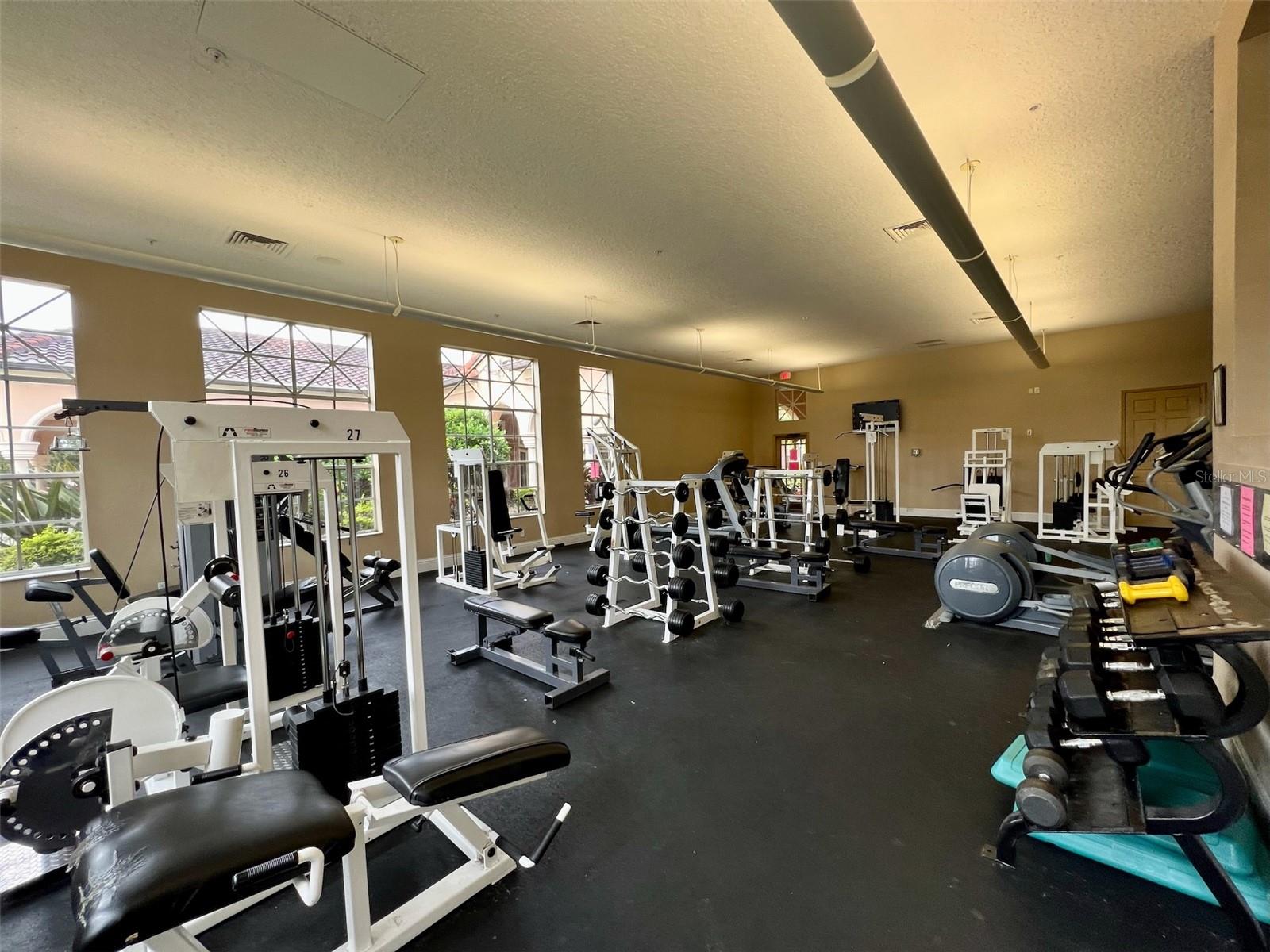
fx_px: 477
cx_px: 635
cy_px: 476
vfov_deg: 89.9
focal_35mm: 13
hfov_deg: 106.2
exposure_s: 1/120
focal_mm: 1.57
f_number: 1.8
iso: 64
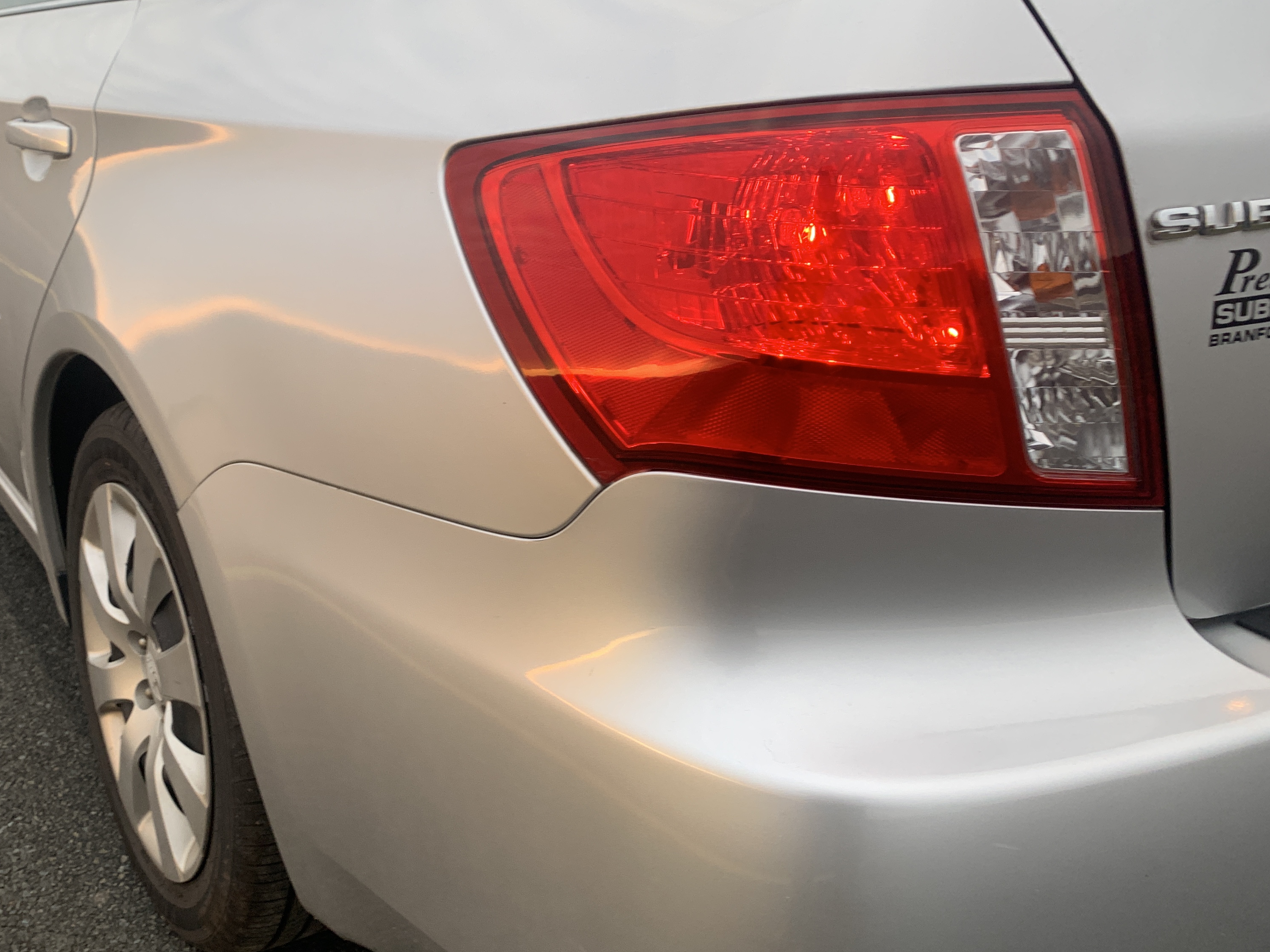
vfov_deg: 40.7
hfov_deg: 51.7
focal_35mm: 35
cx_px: 428
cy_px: 460
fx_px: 1284
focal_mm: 4.25
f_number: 1.8
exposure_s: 1/122
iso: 40
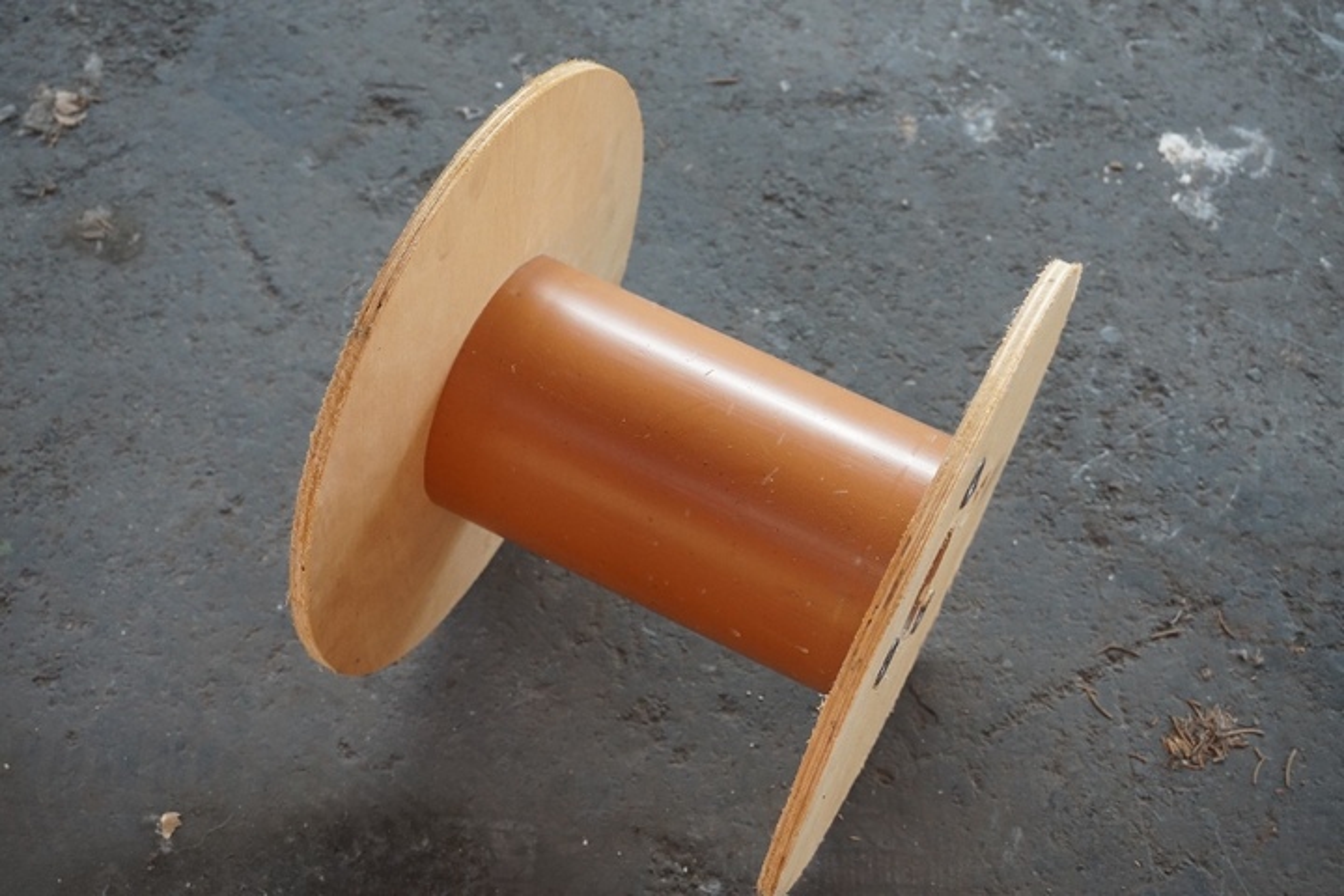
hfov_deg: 42.3
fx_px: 1736
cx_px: 672
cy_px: 448
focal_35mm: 46
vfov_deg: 28.9
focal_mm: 31
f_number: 5
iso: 1250
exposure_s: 1/160
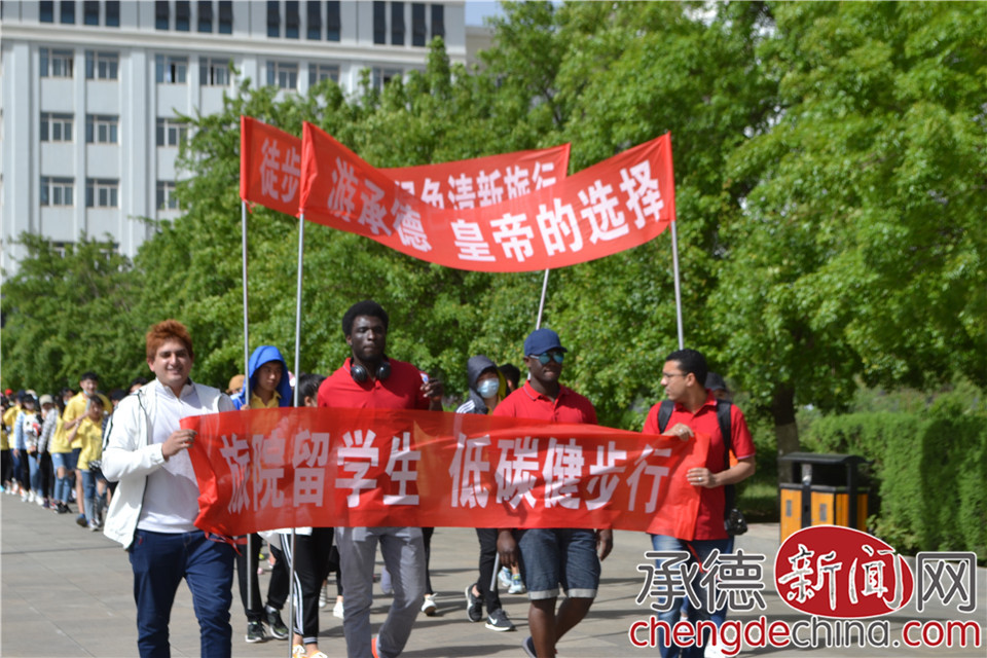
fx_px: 1850
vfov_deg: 20.2
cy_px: 329
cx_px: 494
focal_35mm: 68
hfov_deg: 29.9
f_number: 7.1
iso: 100
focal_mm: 45
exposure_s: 1/200
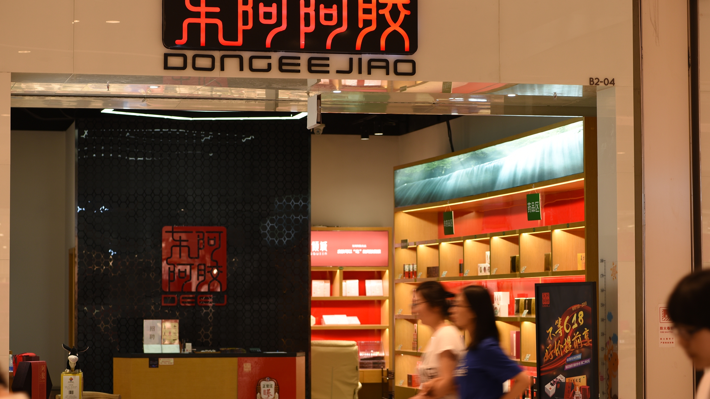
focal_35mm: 111
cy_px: 184
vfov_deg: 10.9
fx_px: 2090
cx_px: 355
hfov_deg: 19.3
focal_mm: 105
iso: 200
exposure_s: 1/30
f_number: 4.5
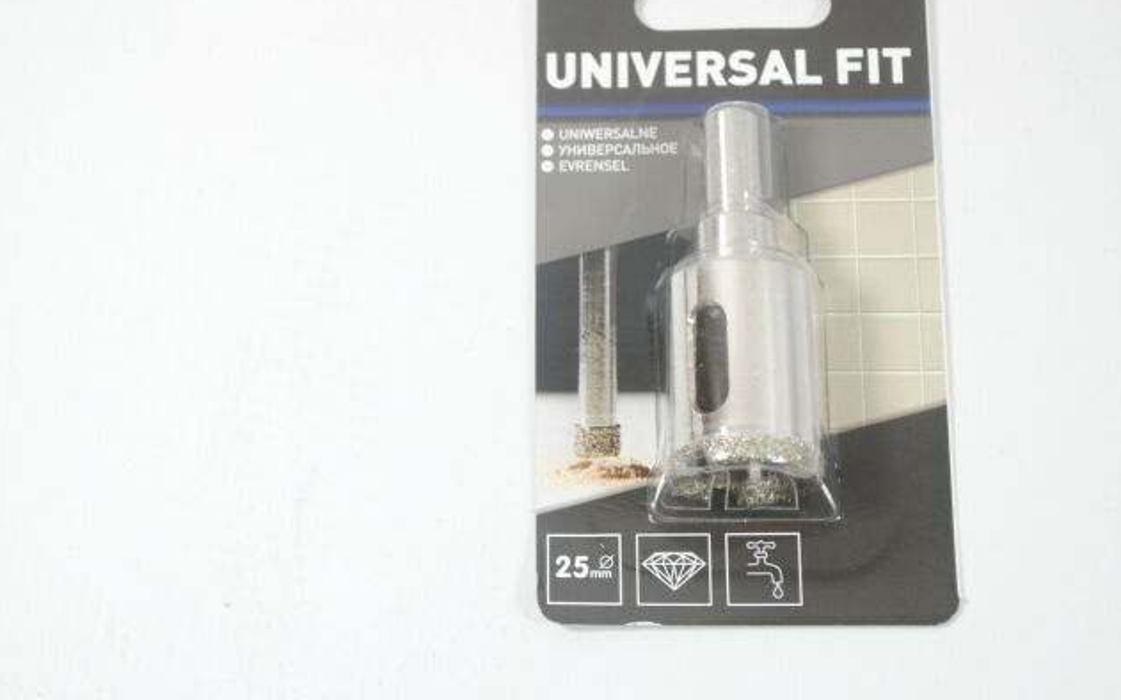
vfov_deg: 15.9
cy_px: 305
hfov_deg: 25.2
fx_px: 2505
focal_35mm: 82
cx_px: 535
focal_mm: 44
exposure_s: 1/60
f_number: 5.6
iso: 400
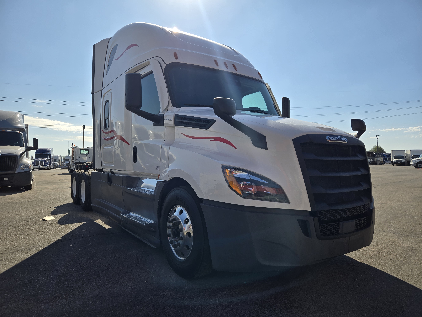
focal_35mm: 23
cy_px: 158
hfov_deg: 73.9
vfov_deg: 58.9
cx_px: 211
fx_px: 280
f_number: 1.8
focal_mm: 5.4
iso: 25
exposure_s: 1/2116
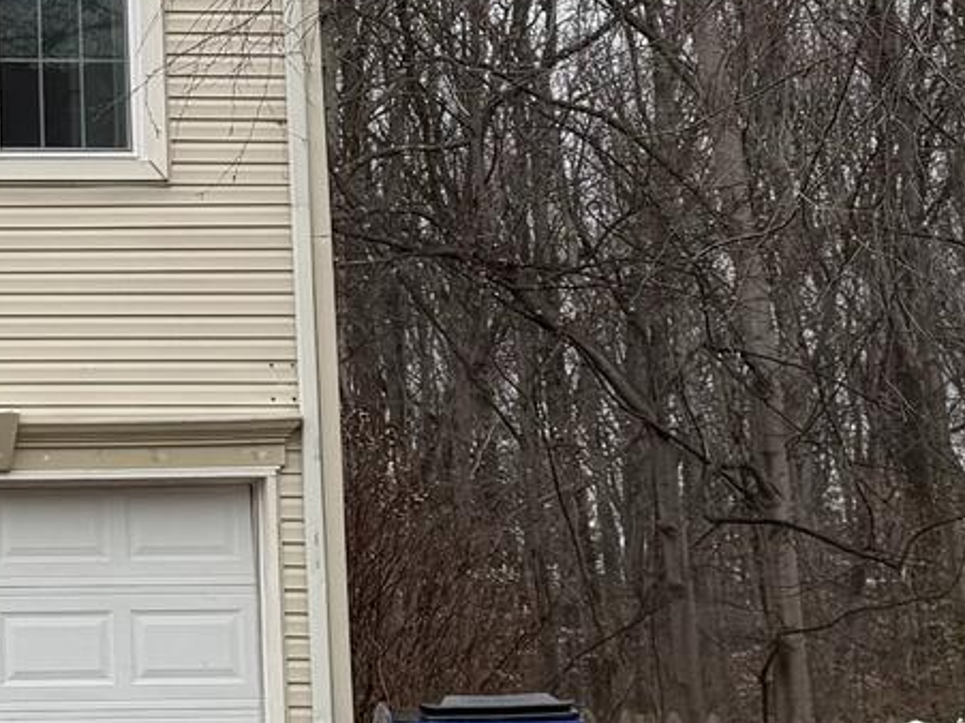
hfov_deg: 17.3
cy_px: 39
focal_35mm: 109
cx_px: -160
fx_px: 3038
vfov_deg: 13.4
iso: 80
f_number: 1.78
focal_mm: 6.76
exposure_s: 1/1361
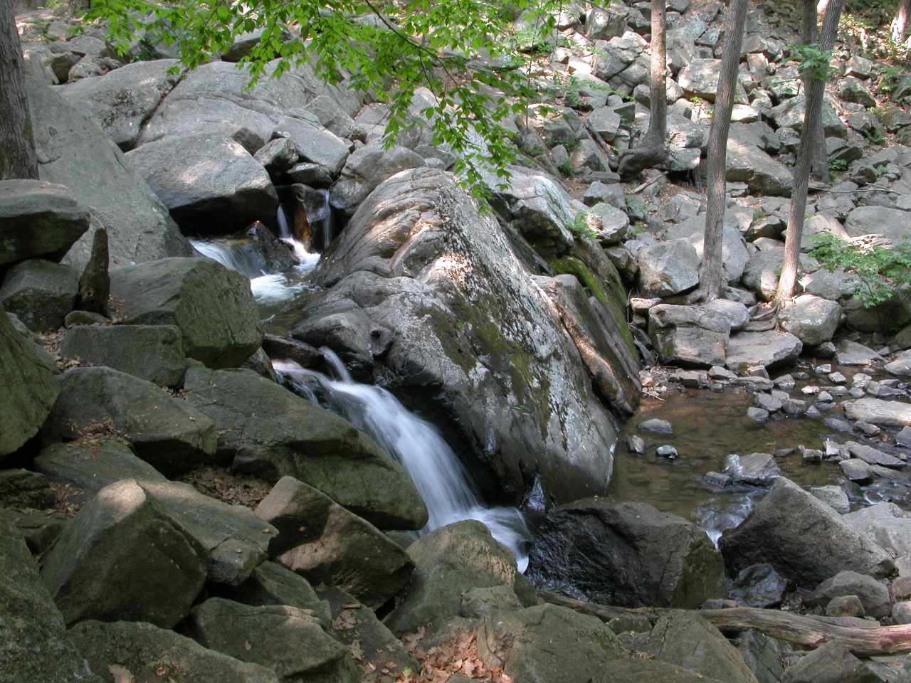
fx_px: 921
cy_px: 342
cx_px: 456
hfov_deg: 52.6
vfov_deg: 40.7
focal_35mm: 35
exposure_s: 1/6.4
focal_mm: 8.9
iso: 100
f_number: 8
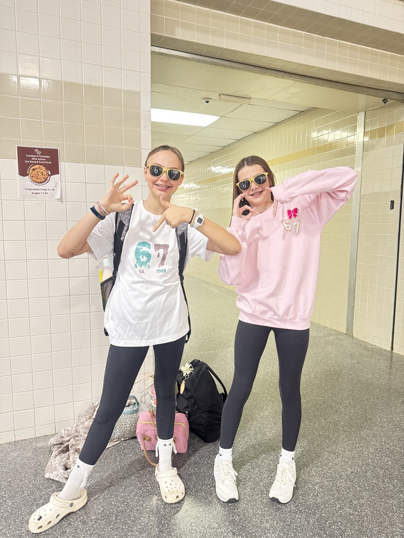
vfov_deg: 71.6
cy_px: 269
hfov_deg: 56.8
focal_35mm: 24
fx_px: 373
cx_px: 202
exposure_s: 1/40
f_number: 1.78
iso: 640
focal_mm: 6.76
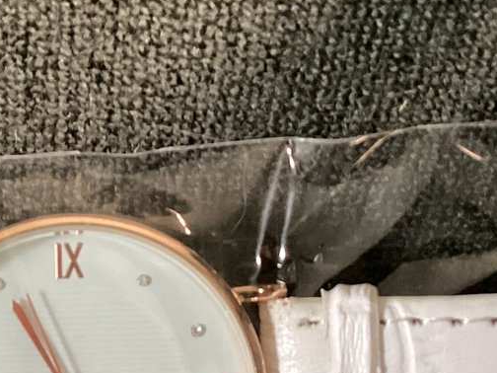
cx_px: 22
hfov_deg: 20.5
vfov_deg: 15.3
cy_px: 443
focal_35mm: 93
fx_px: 1335
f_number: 2.4
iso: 250
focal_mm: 3.3
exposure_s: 1/40
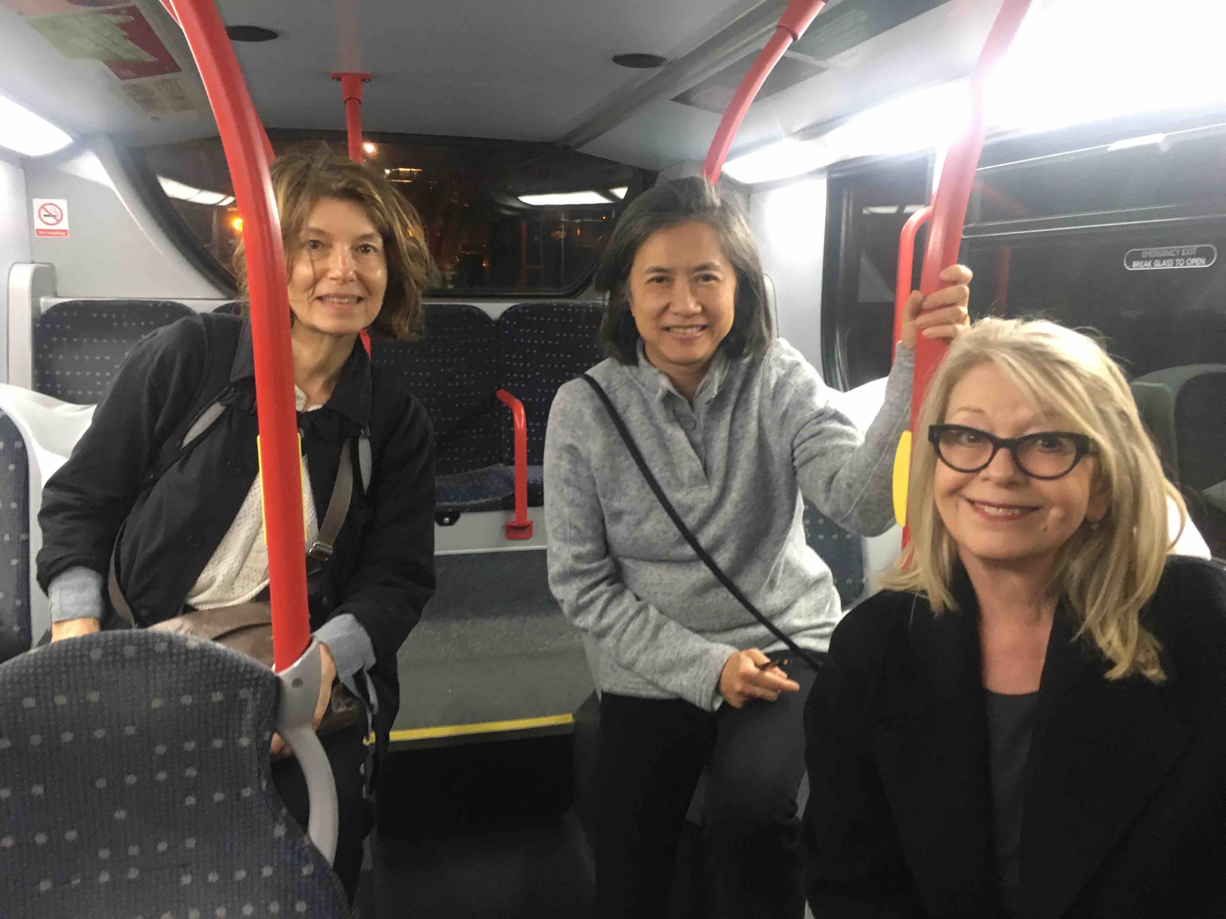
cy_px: 460
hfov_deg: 61.7
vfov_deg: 48.2
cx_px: 613
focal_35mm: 29
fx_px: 1027
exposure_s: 1/17
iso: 200
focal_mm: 4.15
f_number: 2.2
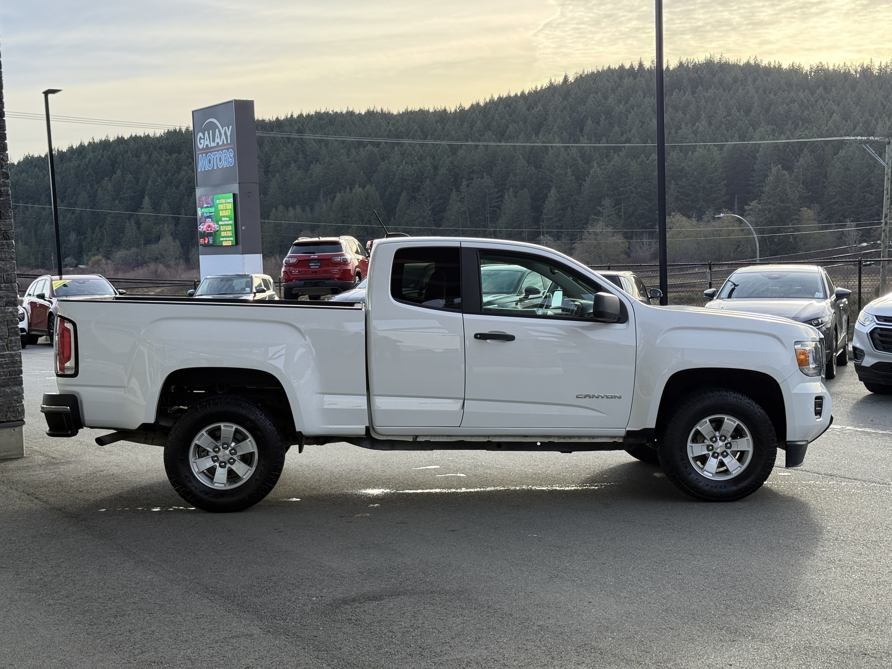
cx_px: 446
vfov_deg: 30.3
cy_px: 334
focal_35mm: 48
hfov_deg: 39.7
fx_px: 1237
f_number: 1.78
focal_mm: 6.76
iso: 64
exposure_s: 1/1055
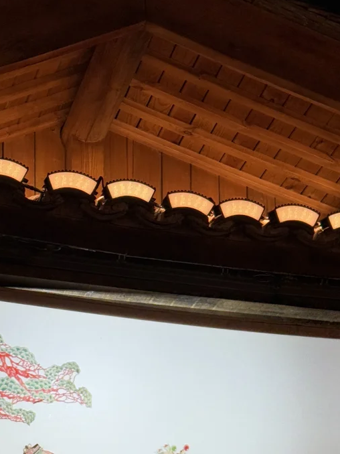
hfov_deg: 14.5
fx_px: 1337
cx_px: 223
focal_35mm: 102
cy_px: 422
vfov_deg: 18.9
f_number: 1.78
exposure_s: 1/245
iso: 64
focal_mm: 6.76
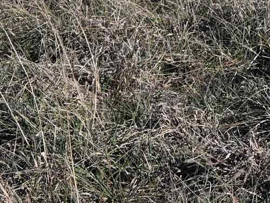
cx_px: 792
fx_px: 1606
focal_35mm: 206
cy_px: -295
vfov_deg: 6.8
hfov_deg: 8.2
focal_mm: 35
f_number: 7.1
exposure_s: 1/400
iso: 100
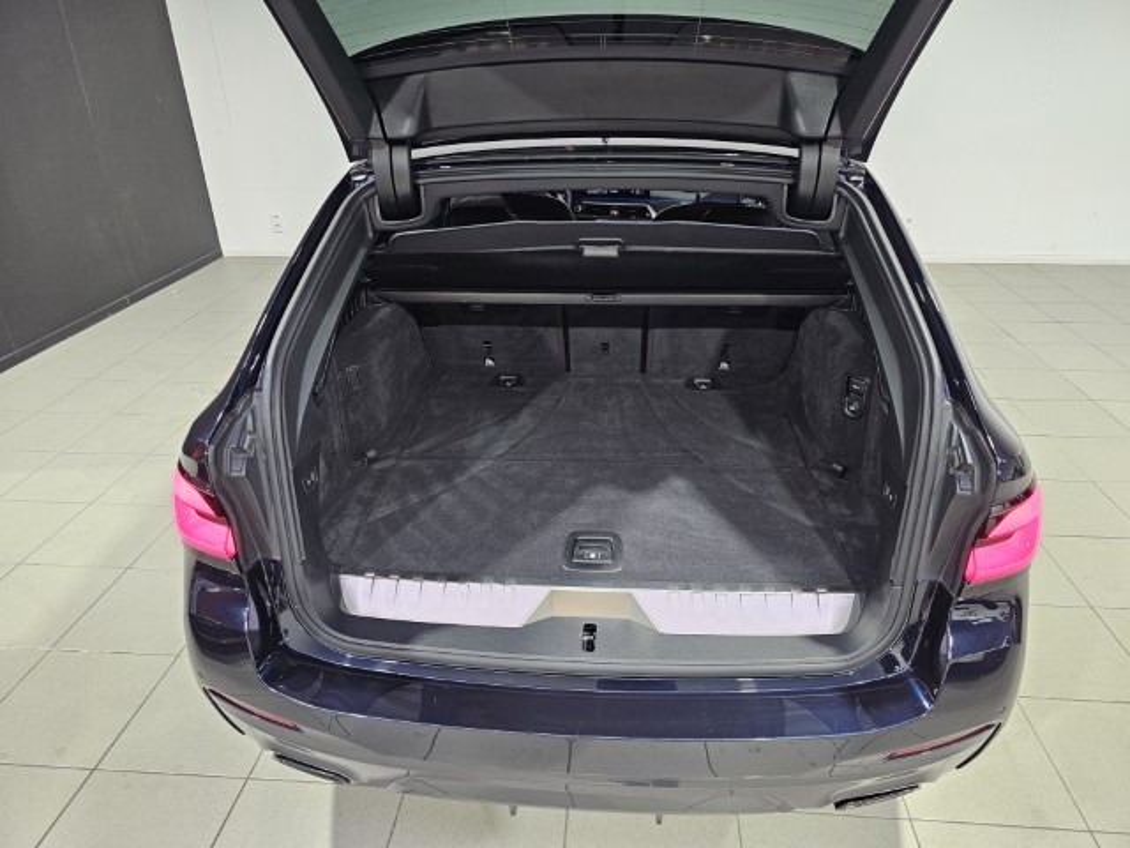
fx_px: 751
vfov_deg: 58.9
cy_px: 424
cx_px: 565
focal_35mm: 23
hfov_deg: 73.9
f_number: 1.7
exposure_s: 1/100
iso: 400
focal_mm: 6.3
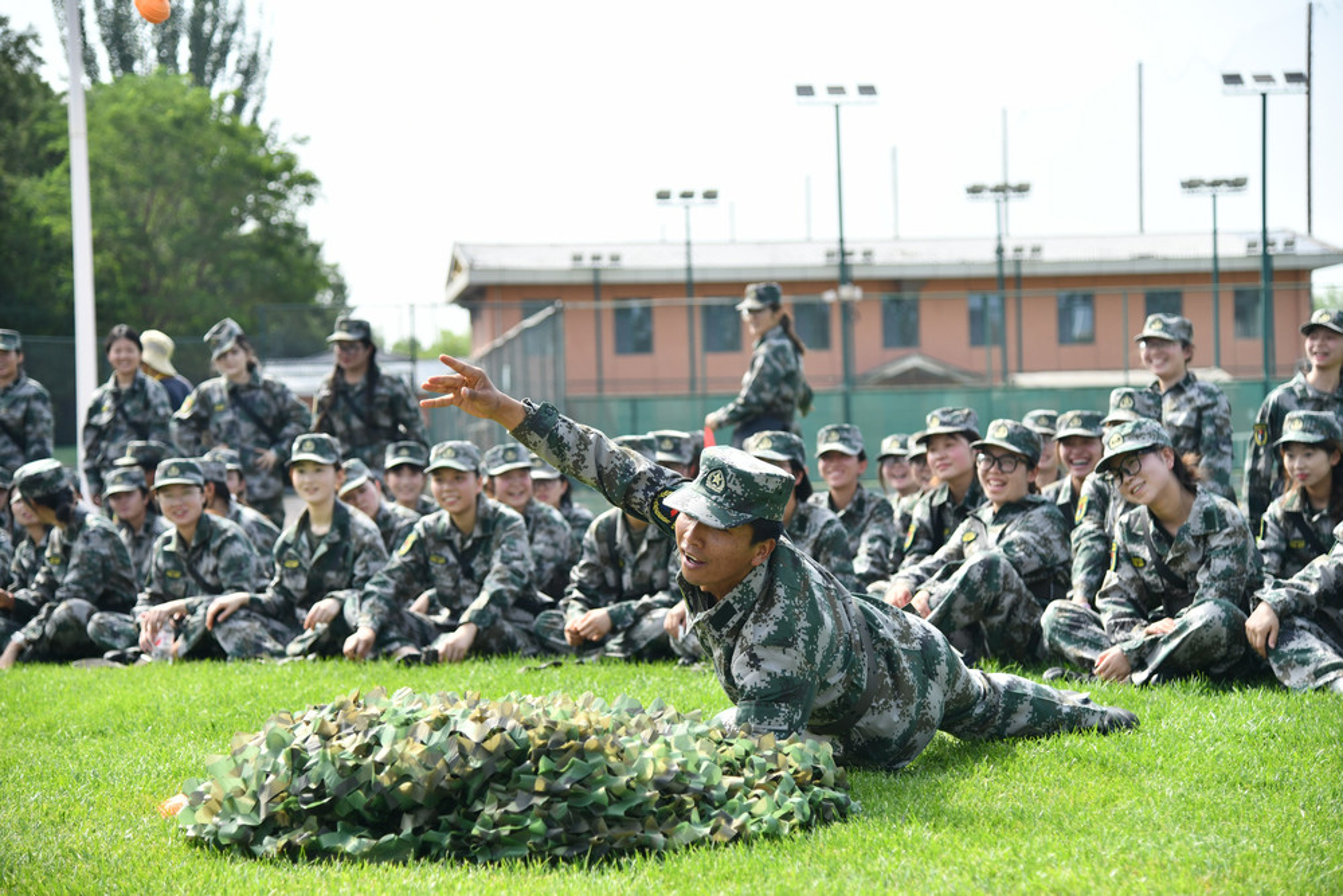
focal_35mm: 70
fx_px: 2612
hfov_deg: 28.8
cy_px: 448
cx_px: 672
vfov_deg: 19.5
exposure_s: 1/1250
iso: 320
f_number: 4
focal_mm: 70
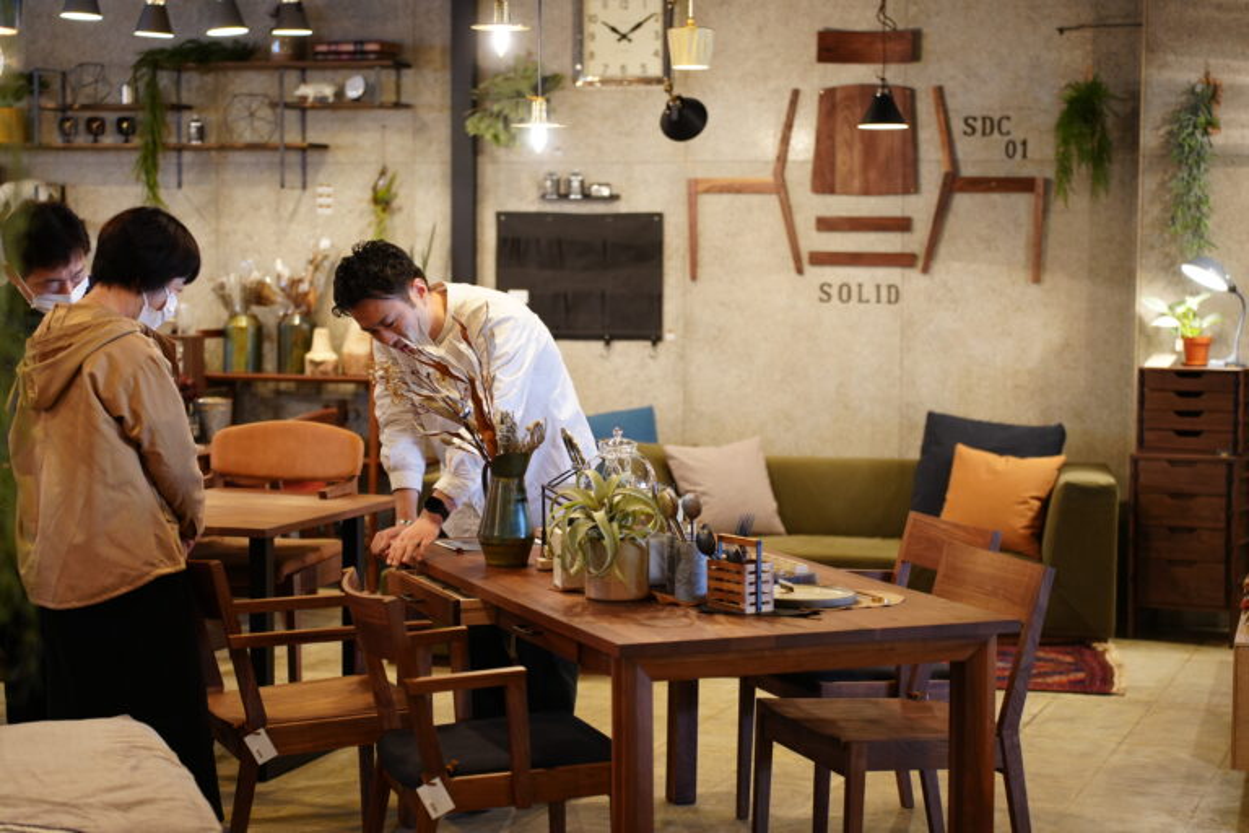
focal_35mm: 66
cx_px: 624
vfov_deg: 20.6
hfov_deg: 30.5
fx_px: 2290
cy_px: 416
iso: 1250
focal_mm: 66
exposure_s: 1/80
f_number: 2.8
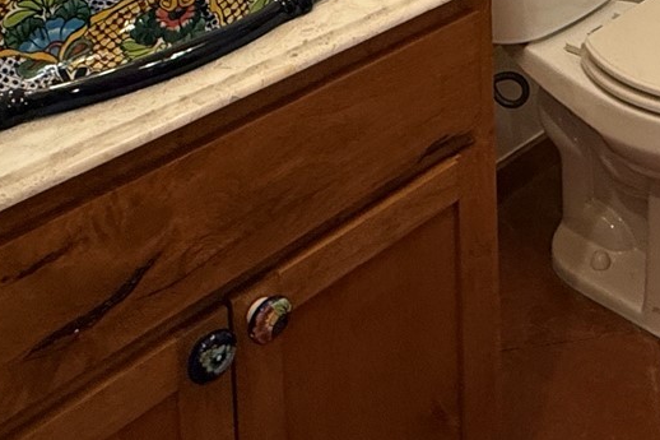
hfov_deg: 32.6
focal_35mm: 54
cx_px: 716
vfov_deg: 18.9
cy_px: -363
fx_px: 990
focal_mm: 2.22
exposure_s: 1/120
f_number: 2.2
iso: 200
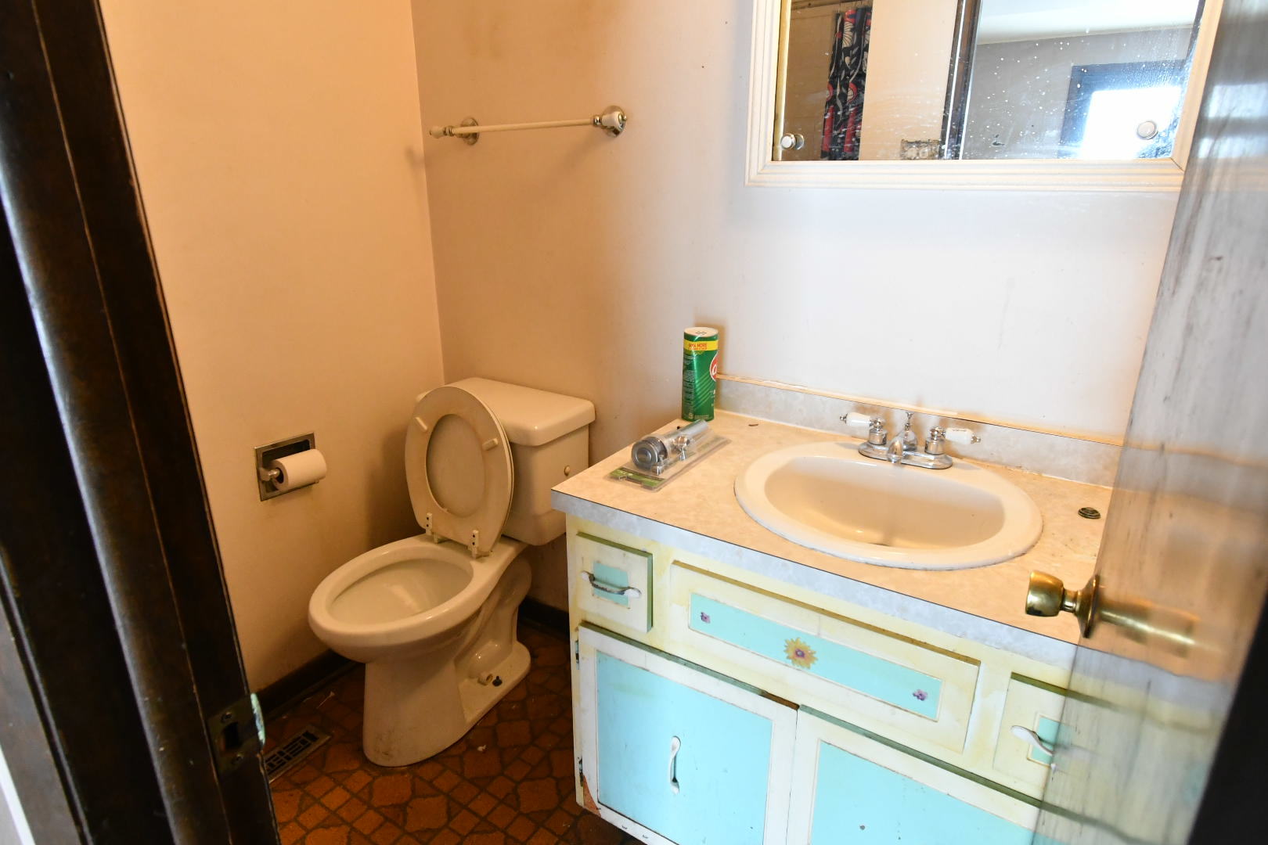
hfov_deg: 84.0
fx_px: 704
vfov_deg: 61.9
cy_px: 422
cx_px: 634
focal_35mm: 20
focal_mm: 10
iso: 2000
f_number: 6.3
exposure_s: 1/25
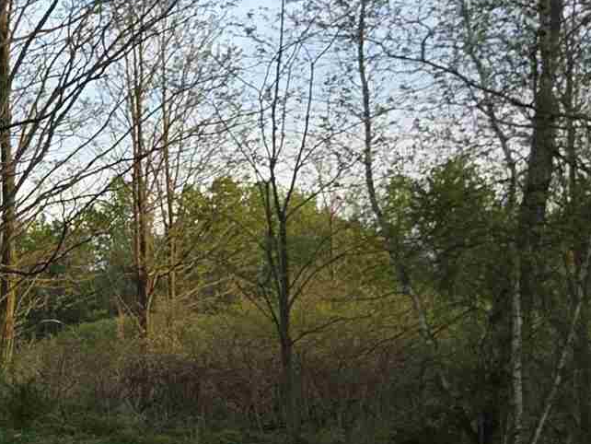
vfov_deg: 13.5
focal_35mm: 110
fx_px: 1879
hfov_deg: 13.3
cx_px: -818
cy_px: 206
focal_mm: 6.3
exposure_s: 1/359
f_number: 1.7
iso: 32
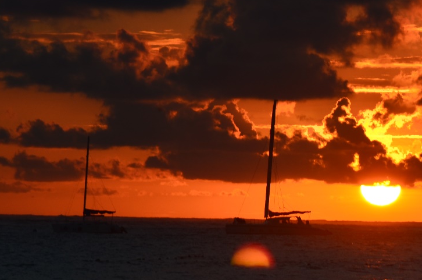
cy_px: 216
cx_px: 329
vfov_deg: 3.9
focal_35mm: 347
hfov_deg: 5.9
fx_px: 4061
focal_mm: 105
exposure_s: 1/250
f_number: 13
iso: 100
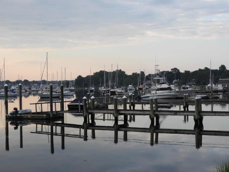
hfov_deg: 29.4
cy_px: 86
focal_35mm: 66
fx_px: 437
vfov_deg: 22.3
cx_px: 116
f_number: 4.2
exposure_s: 1/200
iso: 100
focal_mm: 11.6
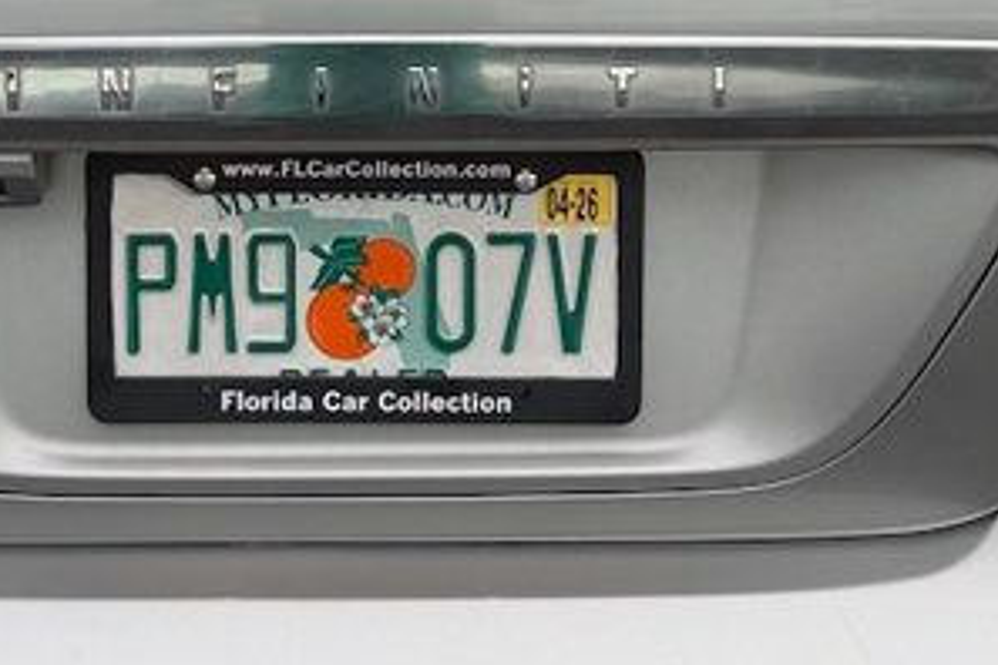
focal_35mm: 86
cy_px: 50
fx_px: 2384
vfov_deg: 15.7
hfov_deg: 23.6
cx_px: 386
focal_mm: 6.76
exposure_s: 1/445
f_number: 1.78
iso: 80
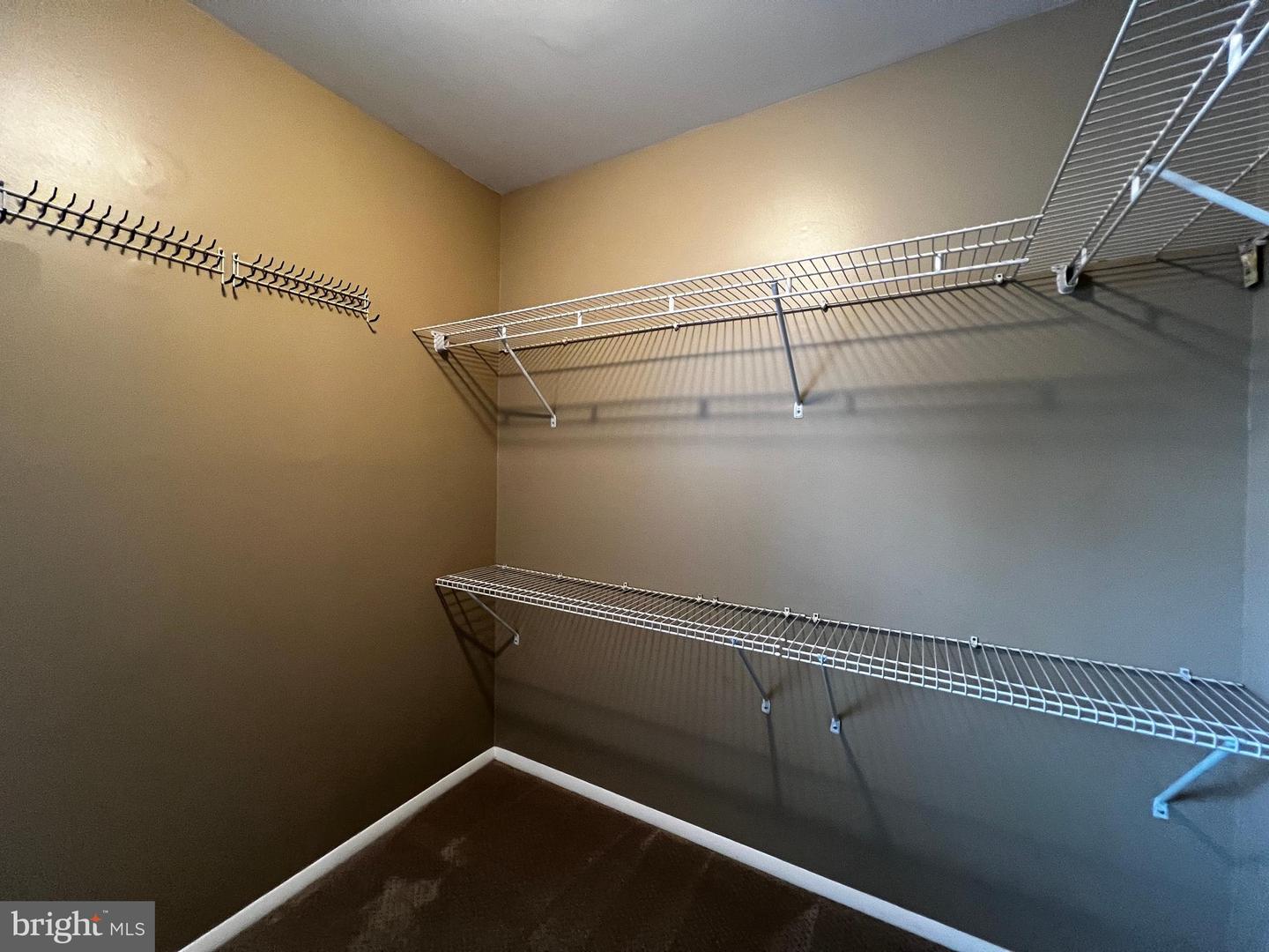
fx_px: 477
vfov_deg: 89.9
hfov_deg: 106.2
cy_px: 476
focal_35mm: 13
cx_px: 634
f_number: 1.8
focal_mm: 1.57
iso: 400
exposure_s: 1/60
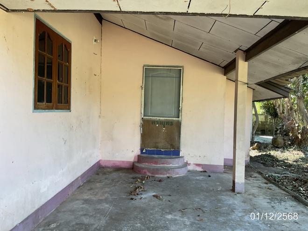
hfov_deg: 61.7
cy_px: 116
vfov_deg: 48.2
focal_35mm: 29
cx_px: 154
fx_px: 258
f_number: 1.8
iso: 25
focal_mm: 3
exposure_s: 1/100
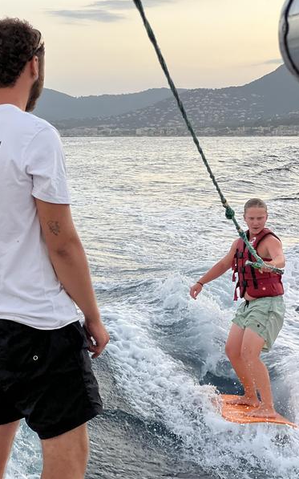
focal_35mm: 82
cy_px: 239
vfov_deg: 25.2
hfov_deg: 15.9
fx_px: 1069
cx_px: 123
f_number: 2.8
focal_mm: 9
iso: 40
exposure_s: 1/121
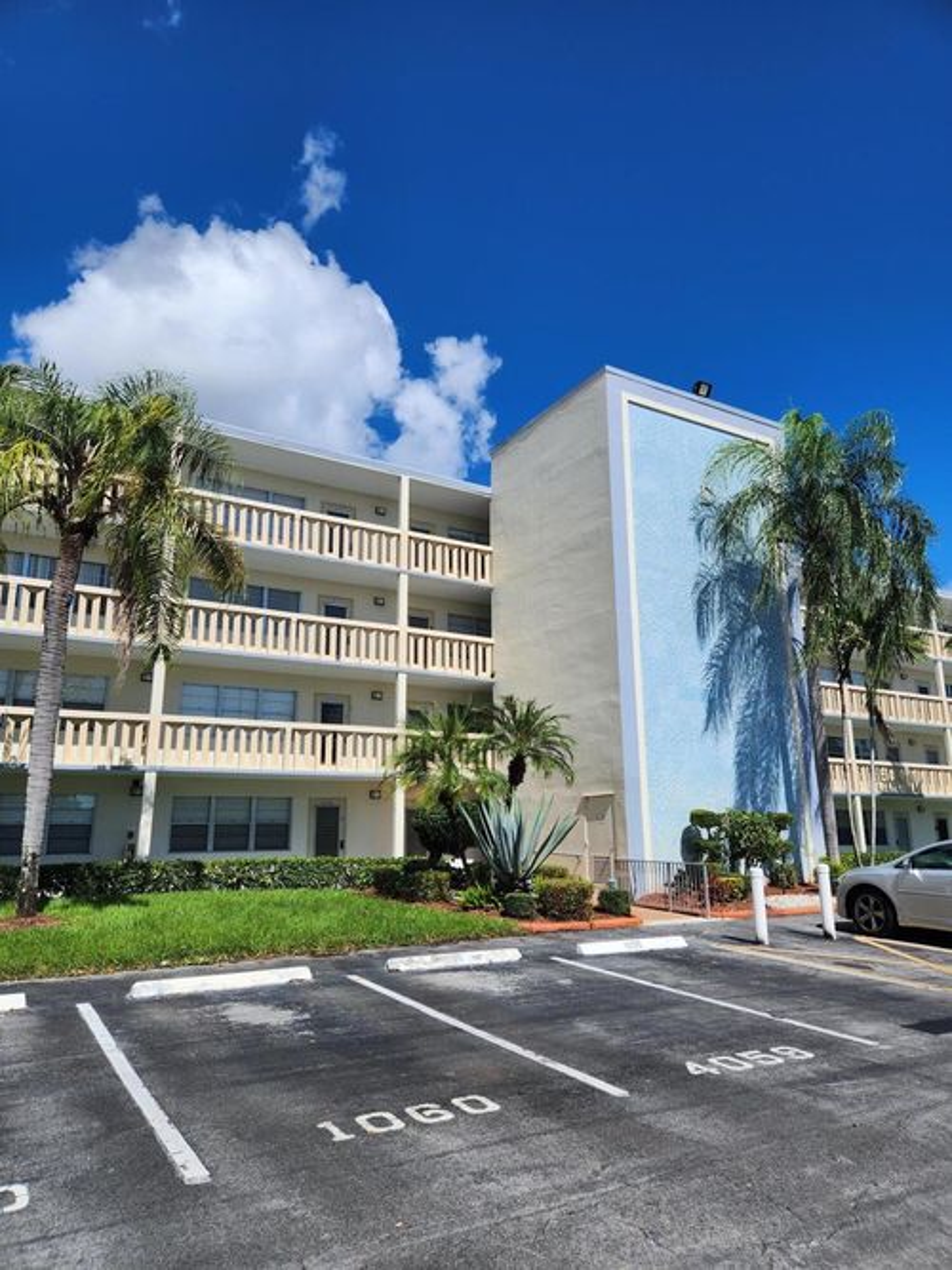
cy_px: 635
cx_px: 476
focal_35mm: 23
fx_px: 844
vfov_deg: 73.9
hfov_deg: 58.9
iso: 20
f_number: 1.8
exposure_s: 1/2715
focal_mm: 5.4
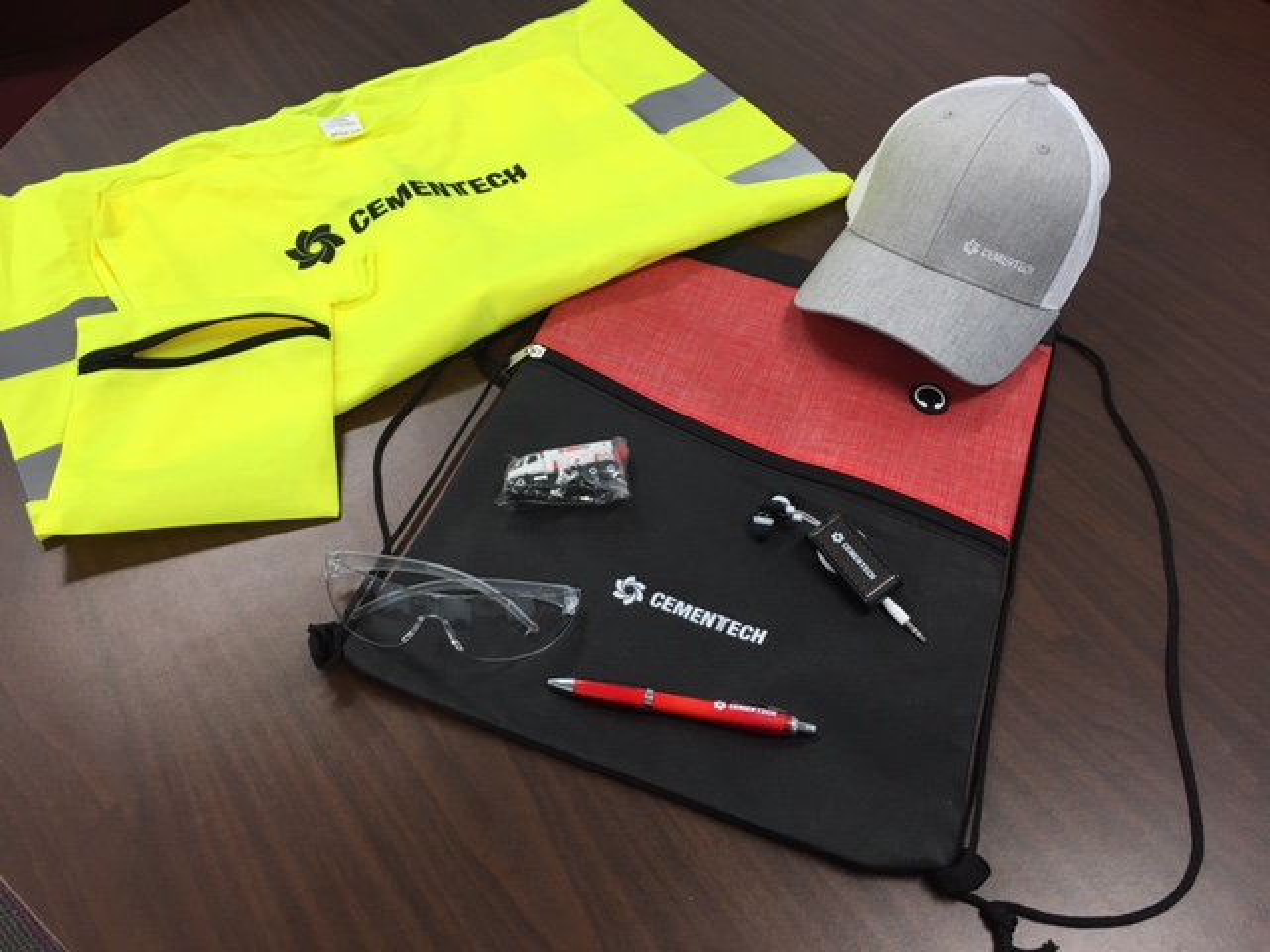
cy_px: 476
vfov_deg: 48.2
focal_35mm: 29
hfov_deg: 61.7
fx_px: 1064
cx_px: 635
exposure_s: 1/30
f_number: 2.2
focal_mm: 4.15
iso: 32
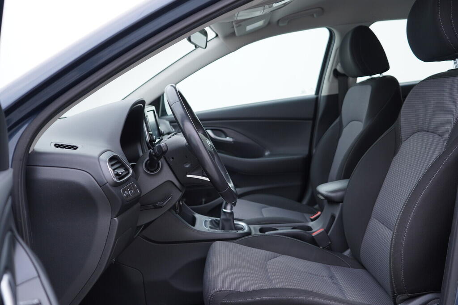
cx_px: 229
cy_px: 152
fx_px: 458
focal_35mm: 36
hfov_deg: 53.1
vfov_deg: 36.9
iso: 125
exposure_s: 1/40
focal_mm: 24
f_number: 3.2
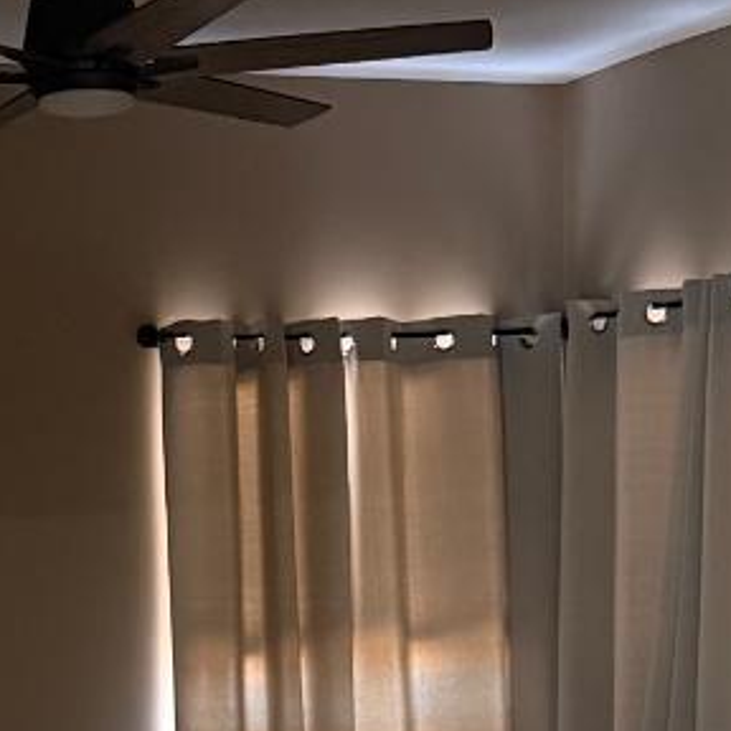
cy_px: 921
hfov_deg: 15.3
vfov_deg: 14.8
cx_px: 157
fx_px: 2700
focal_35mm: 113
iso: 800
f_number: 1.78
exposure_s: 1/40
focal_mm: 6.76
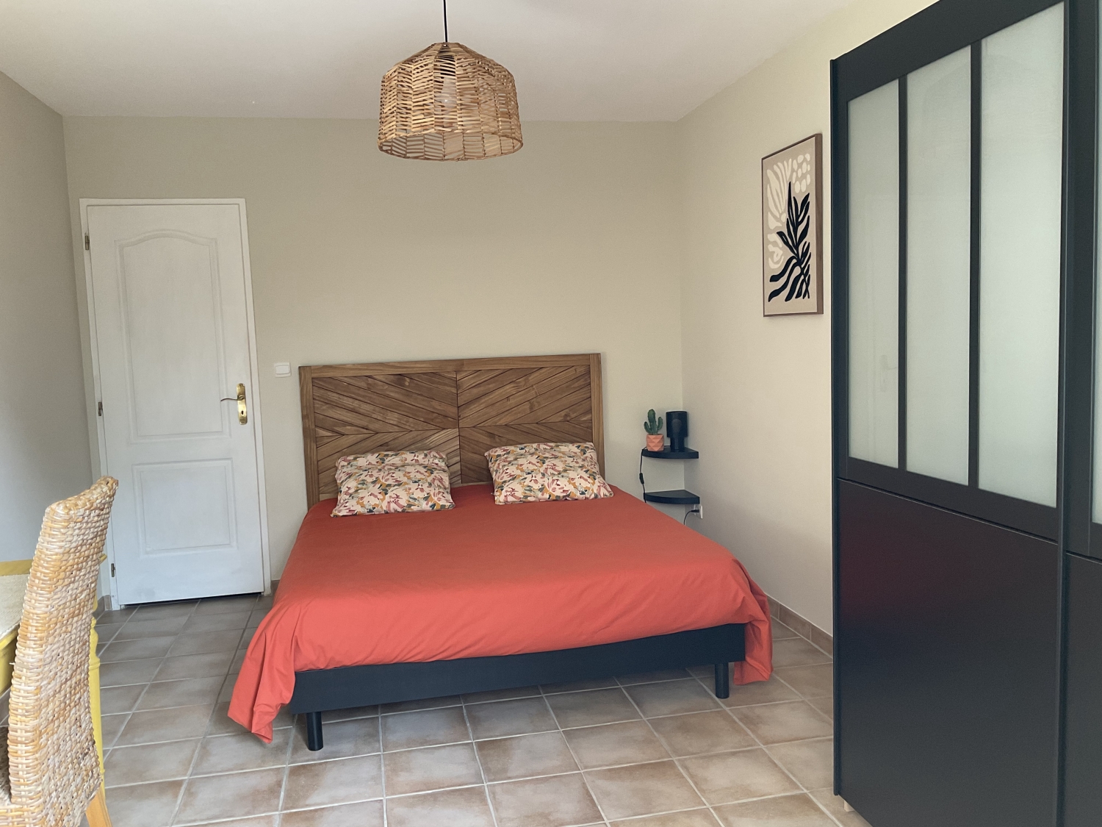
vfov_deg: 48.2
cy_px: 414
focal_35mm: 29
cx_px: 551
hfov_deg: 61.7
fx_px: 923
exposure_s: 1/60
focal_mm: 3
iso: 64
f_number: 1.8
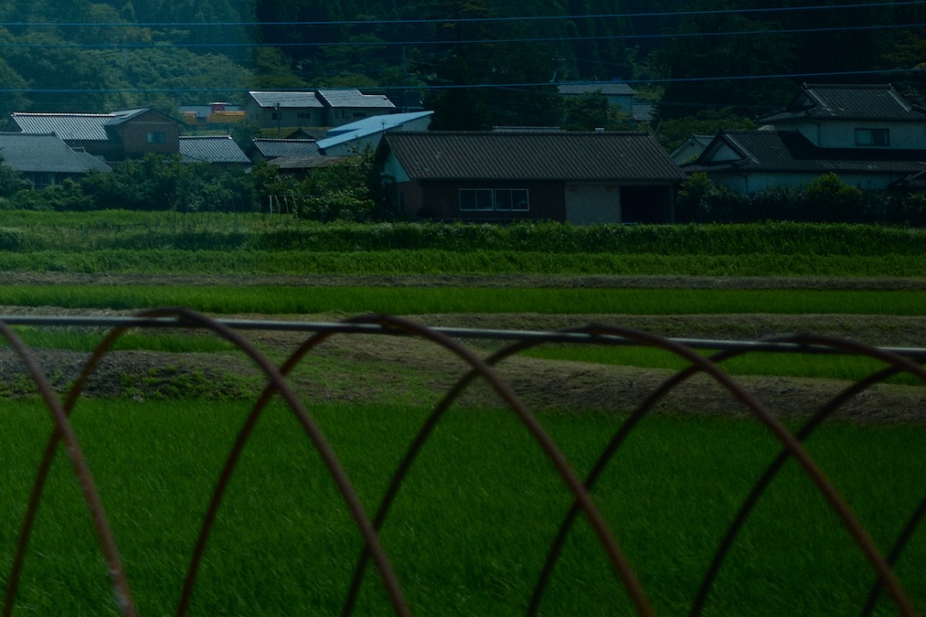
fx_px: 4063
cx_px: -779
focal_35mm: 158
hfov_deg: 11.9
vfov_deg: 8.5
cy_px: -370
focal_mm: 26
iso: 100
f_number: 2.8
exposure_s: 1/1600
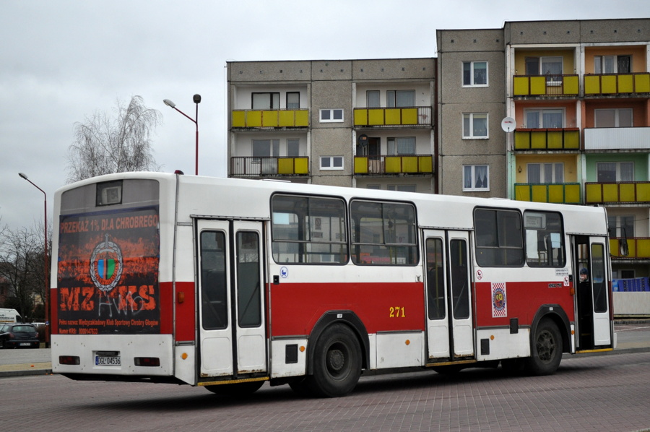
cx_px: 325
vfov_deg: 19.7
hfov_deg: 29.3
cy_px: 216
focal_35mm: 69
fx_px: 1244
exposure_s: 1/1000
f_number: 5.3
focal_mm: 46
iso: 800
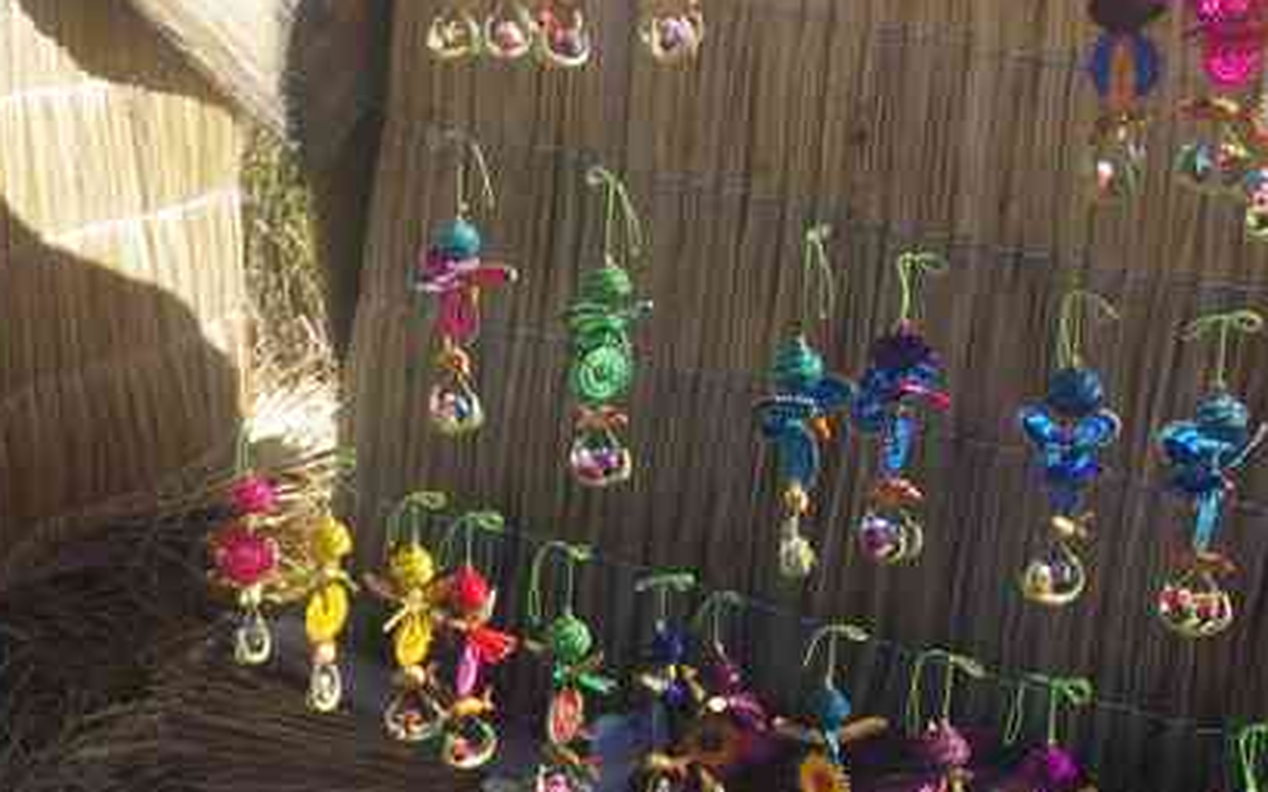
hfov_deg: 29.8
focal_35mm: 67
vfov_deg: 19.4
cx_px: 218
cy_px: 408
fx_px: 2315
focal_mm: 18
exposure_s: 1/50
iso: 200
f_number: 11
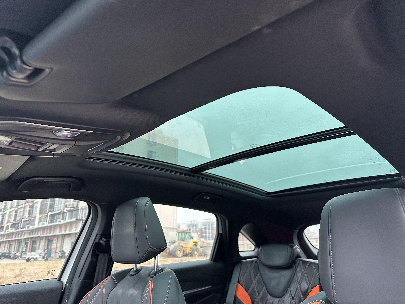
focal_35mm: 24
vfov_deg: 56.8
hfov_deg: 71.6
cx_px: 202
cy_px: 152
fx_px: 281
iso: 250
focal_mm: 6.86
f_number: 1.78
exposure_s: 1/79
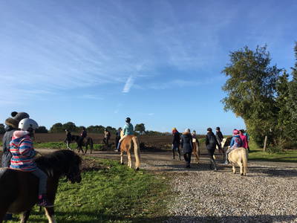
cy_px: 112
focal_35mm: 29
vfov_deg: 48.2
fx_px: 249
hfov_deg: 61.7
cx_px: 148
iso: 25
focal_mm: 4.15
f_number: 2.2
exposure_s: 1/1241
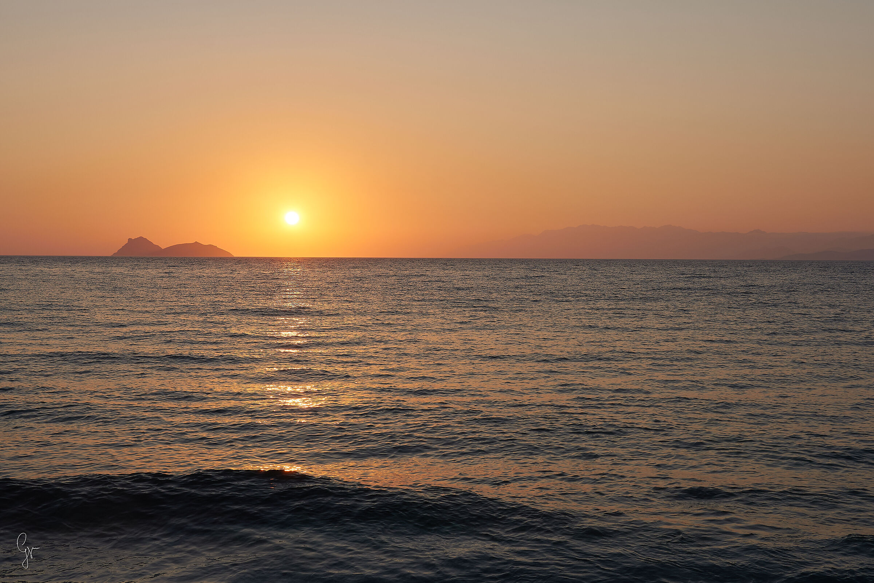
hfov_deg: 43.6
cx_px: 437
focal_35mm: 45
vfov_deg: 29.9
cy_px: 292
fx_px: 1092
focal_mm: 30
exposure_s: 1/200
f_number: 8
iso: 100
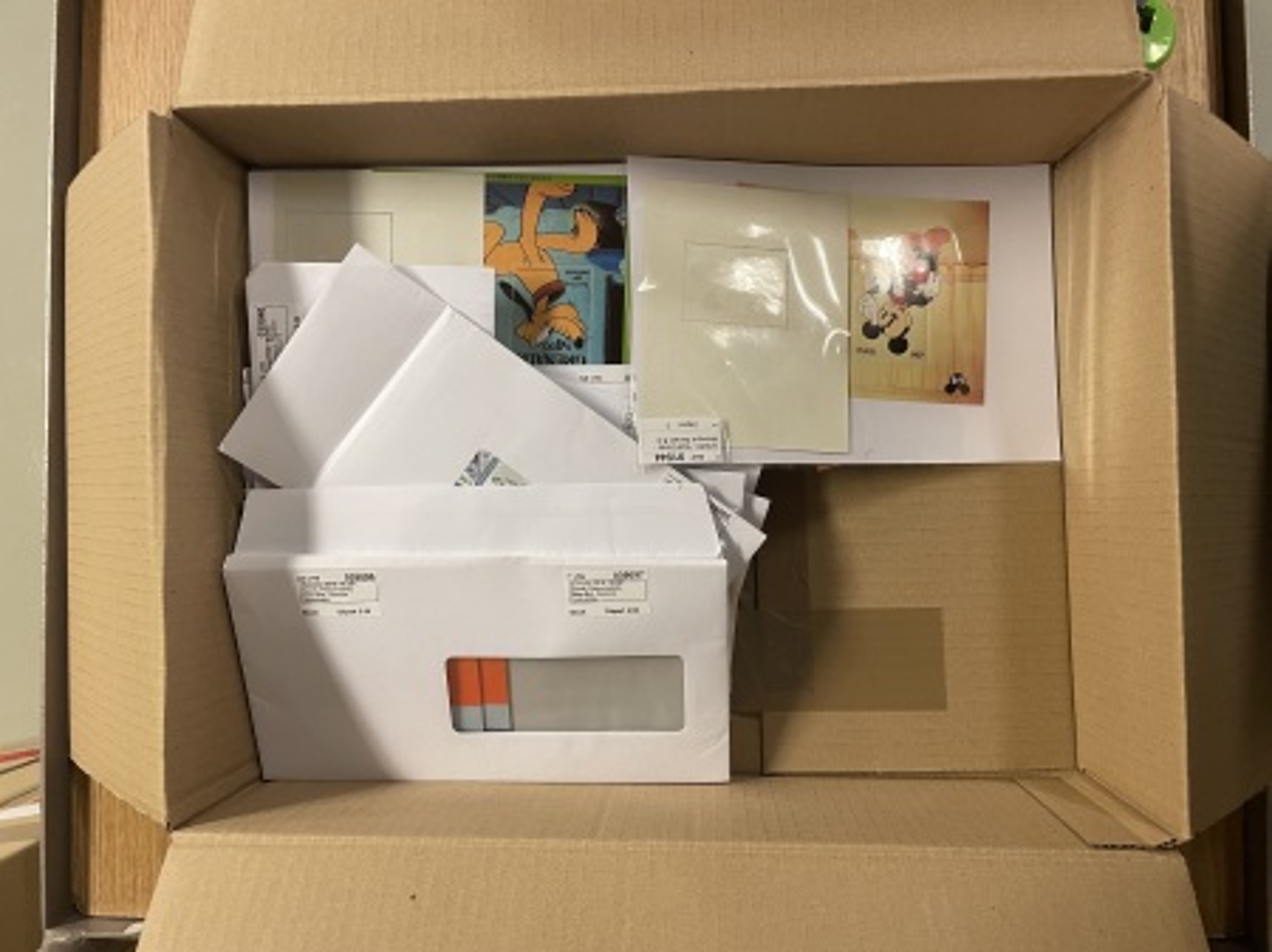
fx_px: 955
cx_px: 636
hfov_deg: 67.3
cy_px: 476
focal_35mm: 26
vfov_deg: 53.0
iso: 100
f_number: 1.6
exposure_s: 1/50
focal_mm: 4.2
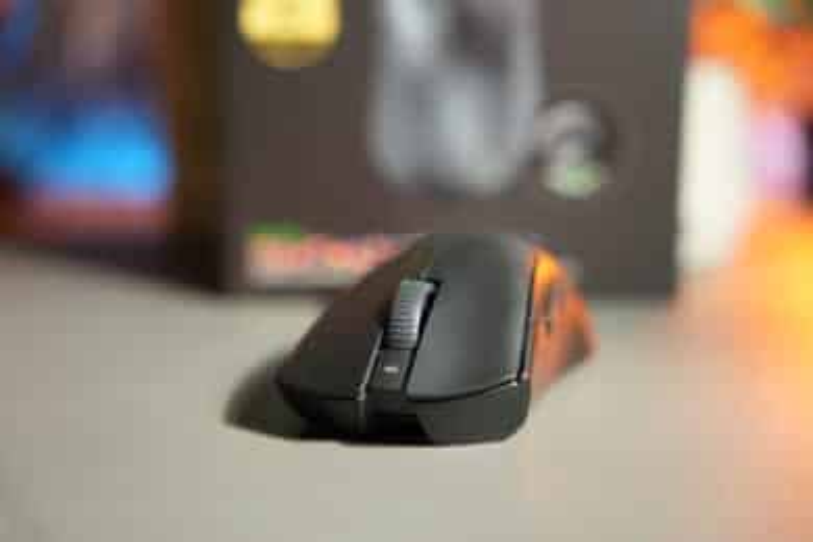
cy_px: 271
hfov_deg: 32.4
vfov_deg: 21.9
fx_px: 1398
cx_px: 406
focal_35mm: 62
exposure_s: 1/80
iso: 500
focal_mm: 61.9
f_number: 2.8
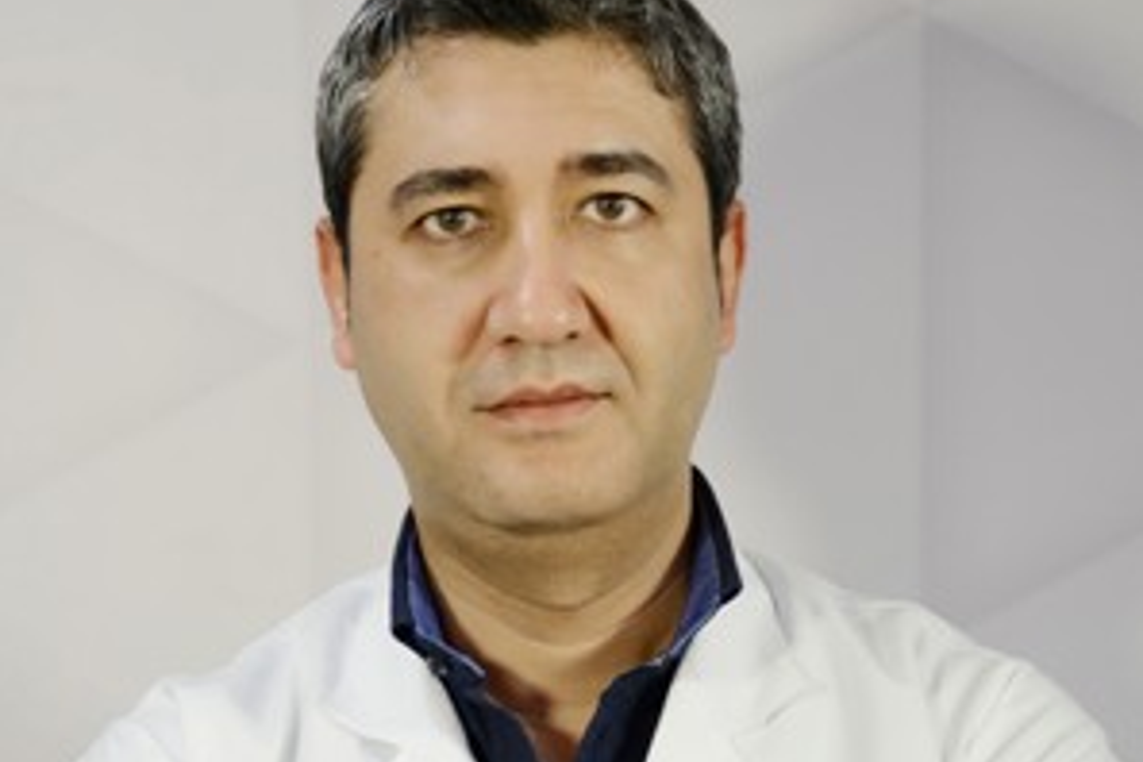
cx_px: 572
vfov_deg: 16.3
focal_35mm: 83
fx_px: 2635
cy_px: 677
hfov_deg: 24.5
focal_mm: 55
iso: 200
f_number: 2.8
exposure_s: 1/60
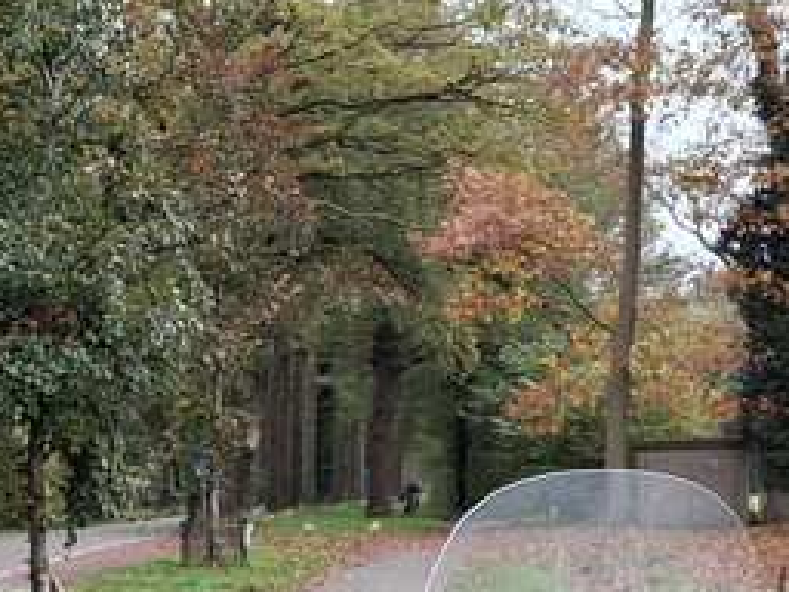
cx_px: 143
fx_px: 2370
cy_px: 913
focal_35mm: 104
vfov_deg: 13.3
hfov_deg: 18.7
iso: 32
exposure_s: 1/401
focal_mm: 4.69
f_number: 1.8
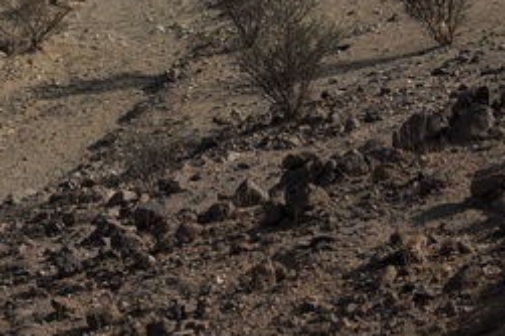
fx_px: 2061
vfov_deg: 9.2
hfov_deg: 14.0
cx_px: 243
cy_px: -116
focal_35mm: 147
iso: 400
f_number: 4.5
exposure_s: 1/4000
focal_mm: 36
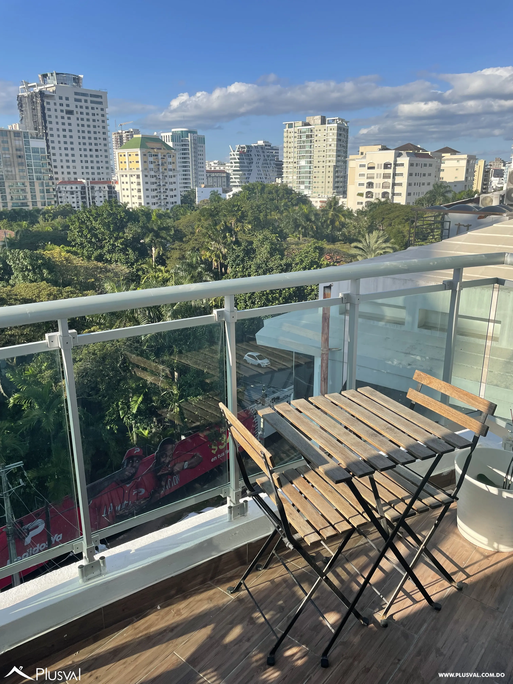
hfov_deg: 53.1
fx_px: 514
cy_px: 342
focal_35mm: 26
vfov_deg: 67.3
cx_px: 256
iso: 32
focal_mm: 4.2
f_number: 1.6
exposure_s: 1/1916
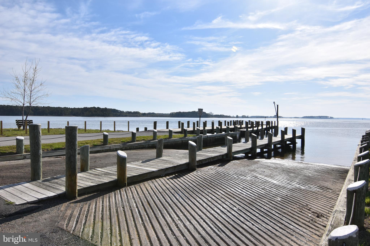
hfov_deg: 73.7
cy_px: 123
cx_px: 185
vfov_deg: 53.1
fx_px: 247
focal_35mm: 24
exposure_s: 1/640
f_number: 13
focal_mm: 16
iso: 200
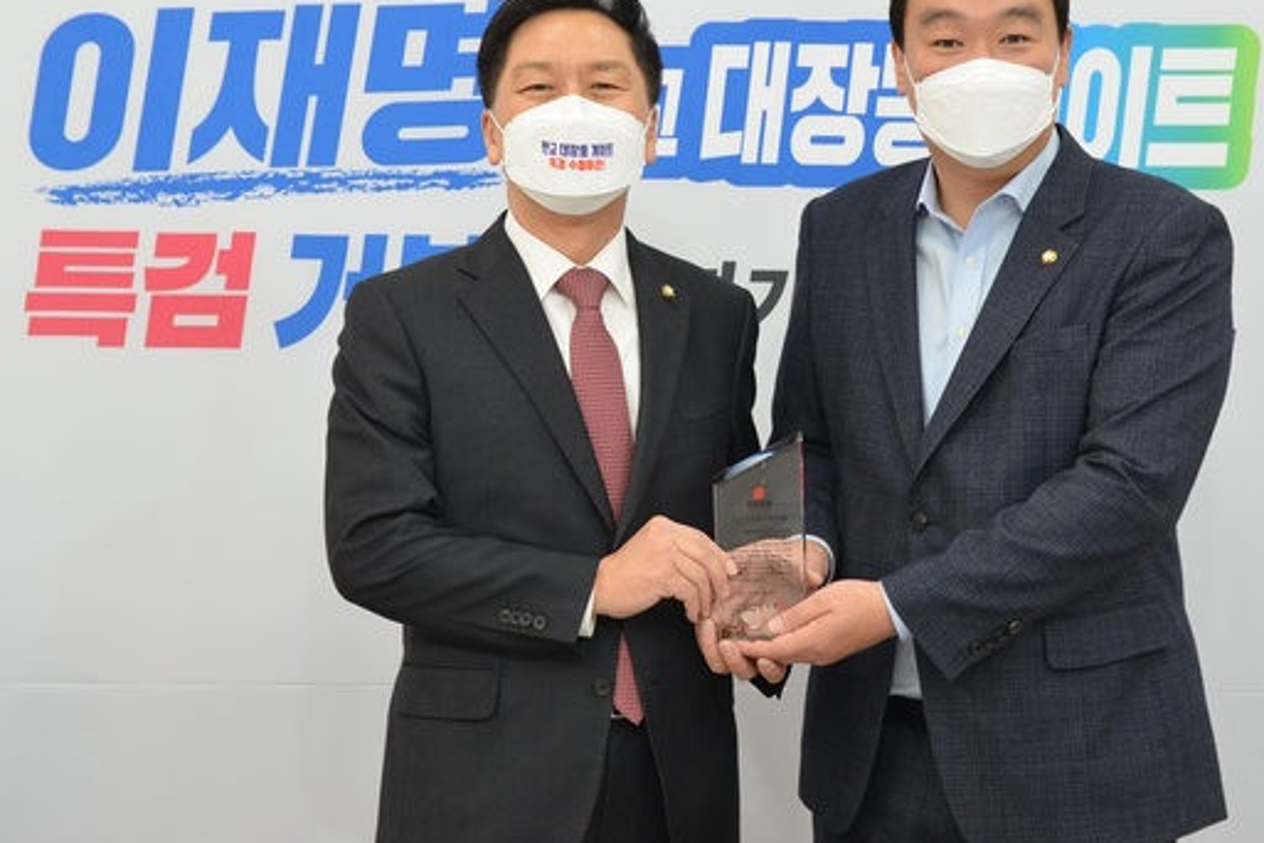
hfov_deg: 28.4
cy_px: 333
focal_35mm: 71
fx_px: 2493
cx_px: 710
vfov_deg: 19.2
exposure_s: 1/50
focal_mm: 38
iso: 400
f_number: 5.6
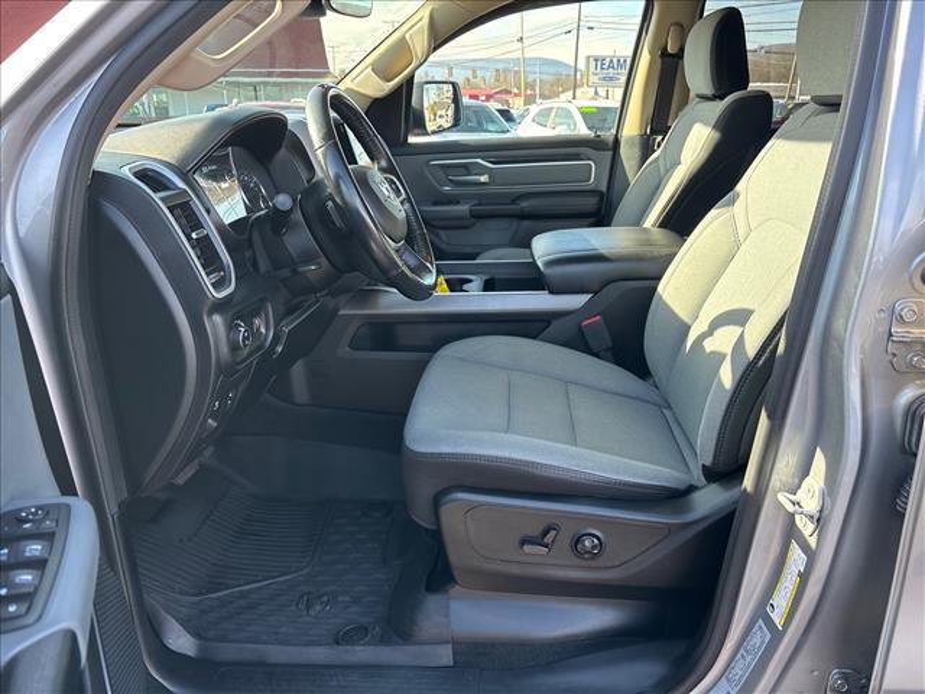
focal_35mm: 26
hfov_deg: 67.3
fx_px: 695
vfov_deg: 53.1
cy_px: 347
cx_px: 462
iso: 64
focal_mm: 5.96
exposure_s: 1/161
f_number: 1.6
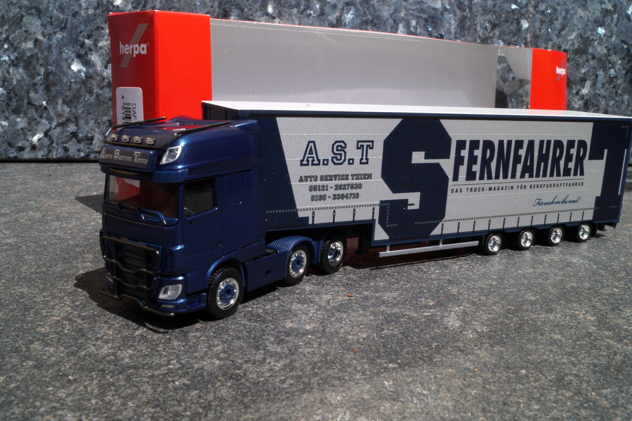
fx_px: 632
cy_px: 210
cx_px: 316
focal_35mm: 36
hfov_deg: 53.2
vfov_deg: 36.8
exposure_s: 1/60
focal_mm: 24
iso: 250
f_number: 25
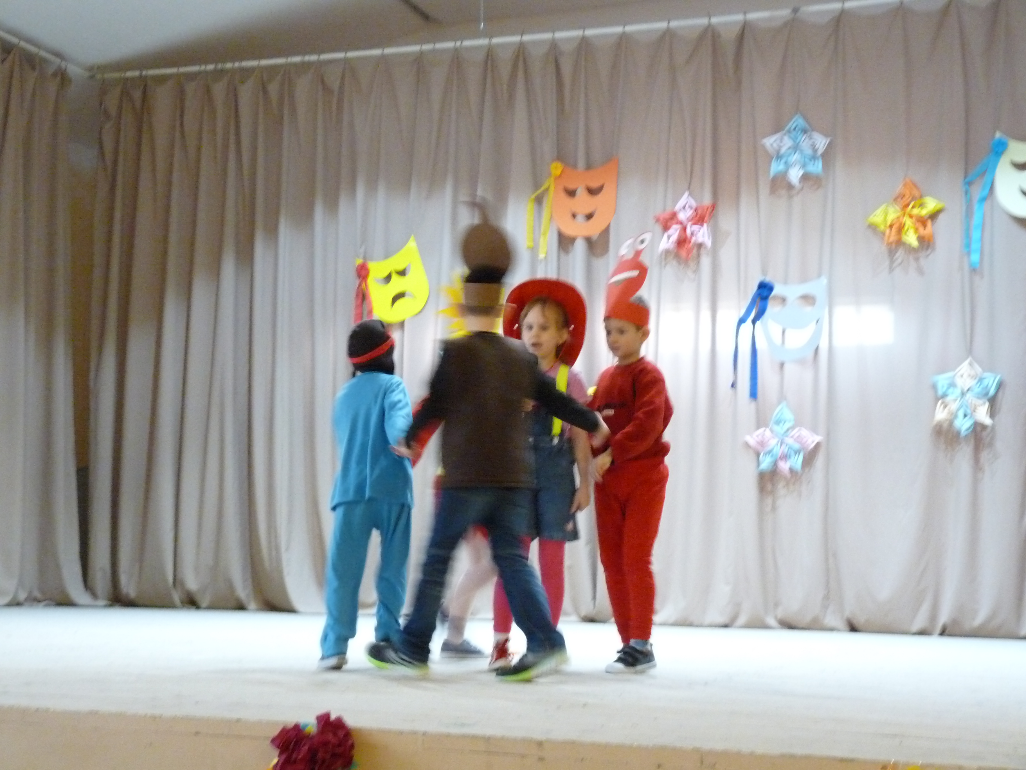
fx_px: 1630
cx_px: 513
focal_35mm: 55
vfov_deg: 26.6
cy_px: 385
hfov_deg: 34.9
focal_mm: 9.9
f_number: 3.2
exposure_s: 1/20
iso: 800
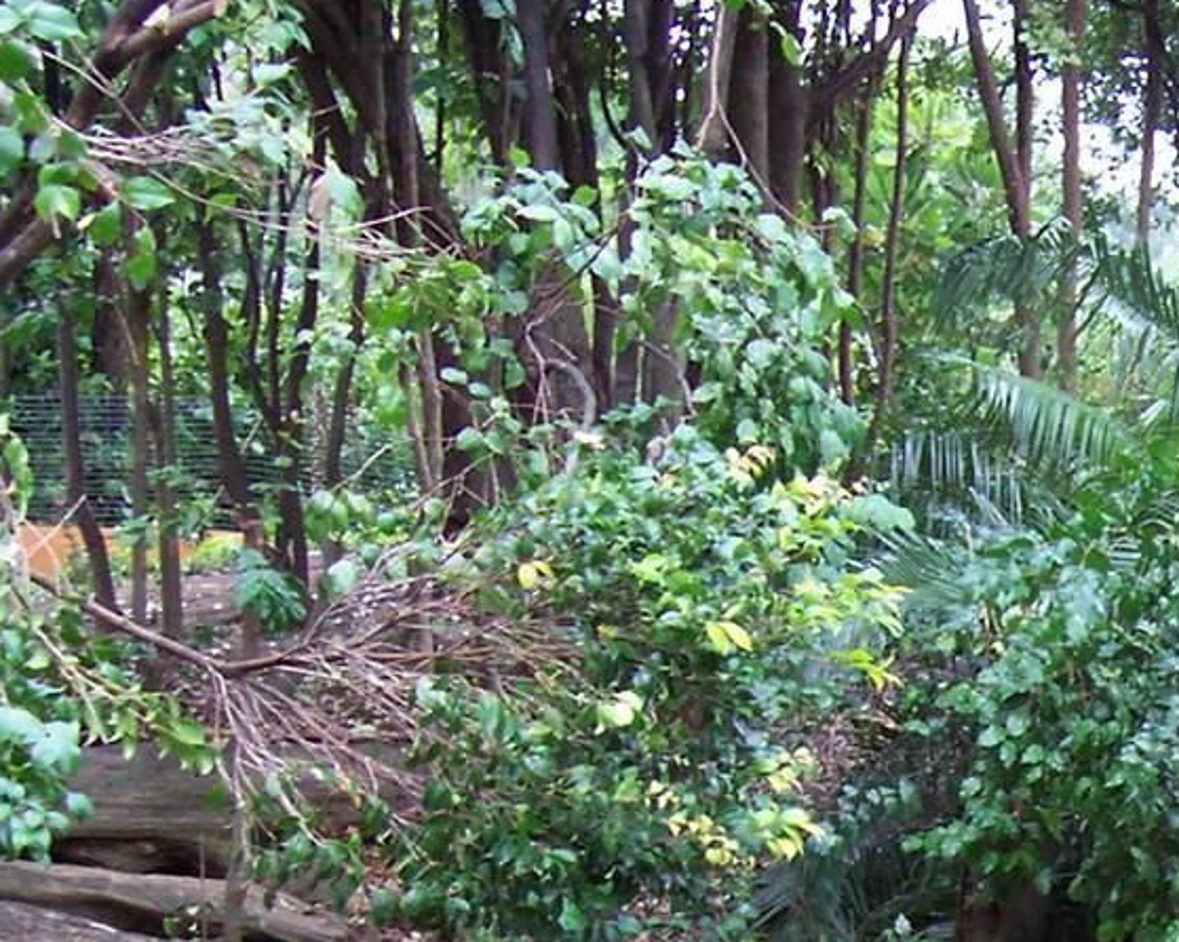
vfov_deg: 15.7
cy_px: 1081
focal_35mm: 95
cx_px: 1563
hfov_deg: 18.6
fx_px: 3314
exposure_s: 1/48.5
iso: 80
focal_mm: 5.6
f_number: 2.7
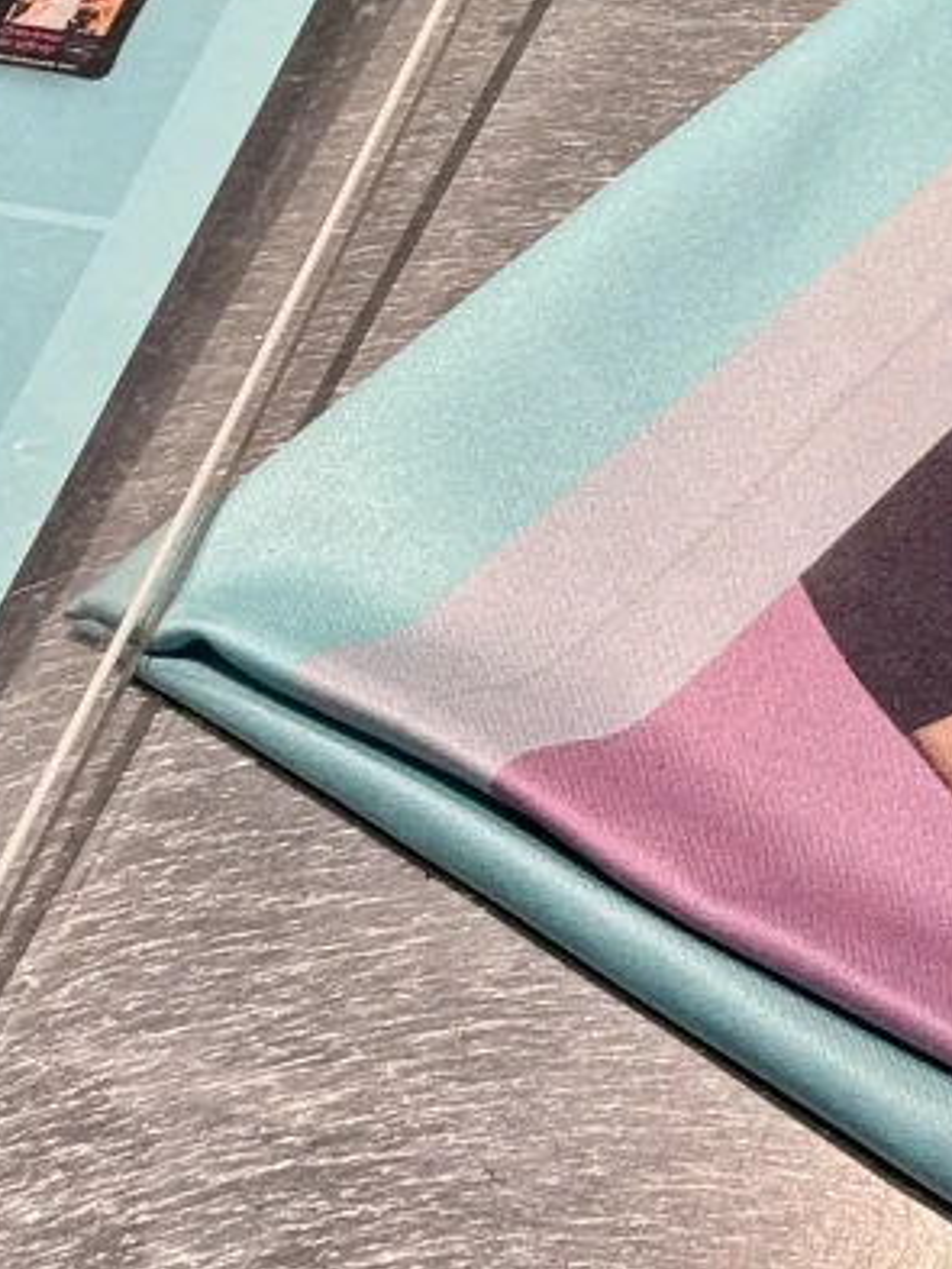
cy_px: -584
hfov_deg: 8.3
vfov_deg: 10.8
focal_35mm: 176
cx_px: 1262
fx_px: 6450
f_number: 1.78
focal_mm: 6.76
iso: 64
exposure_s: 1/50
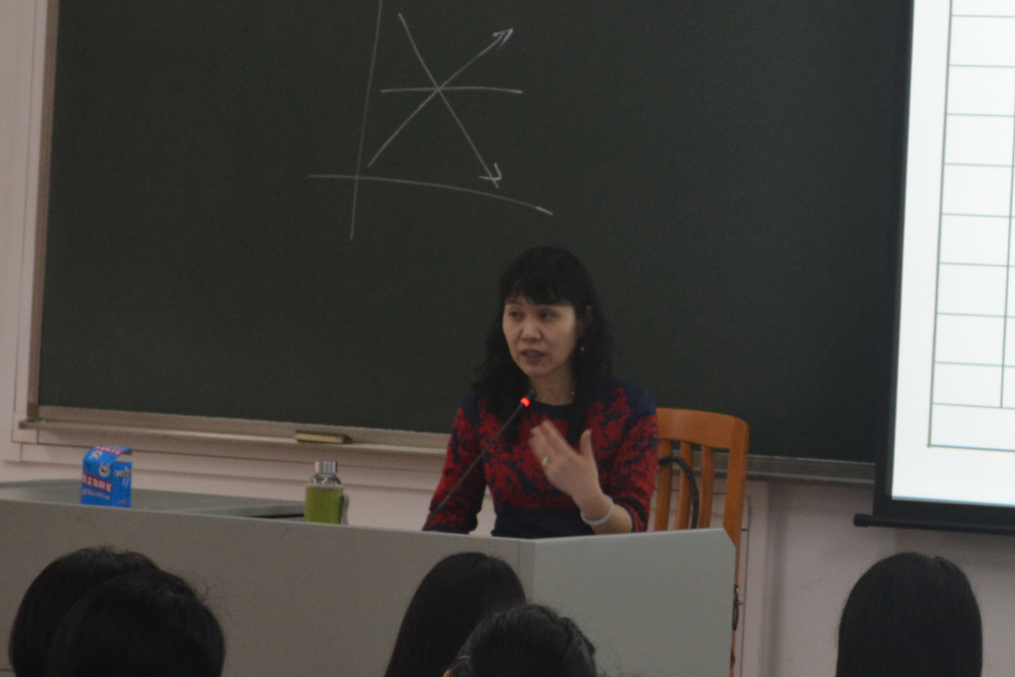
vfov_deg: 8.3
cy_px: 304
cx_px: 897
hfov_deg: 12.4
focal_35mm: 165
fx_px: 4652
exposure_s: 1/50
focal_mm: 55
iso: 800
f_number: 5.6
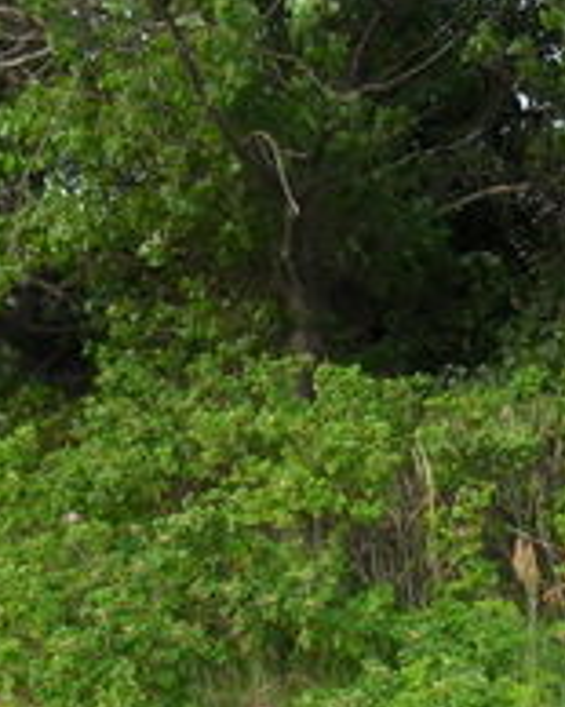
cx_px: 1094
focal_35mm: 135
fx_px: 2824
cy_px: 835
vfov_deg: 13.9
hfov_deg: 10.6
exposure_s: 1/45
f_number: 3.6
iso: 120
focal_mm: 7.5
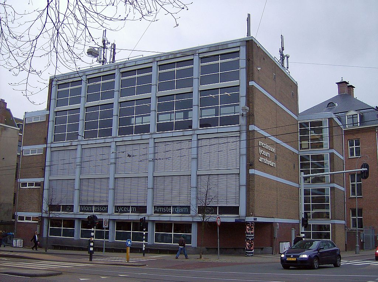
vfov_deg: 37.6
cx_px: 189
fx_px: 414
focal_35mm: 38
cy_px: 141
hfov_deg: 49.1
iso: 100
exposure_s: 1/440
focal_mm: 6.4
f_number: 2.9
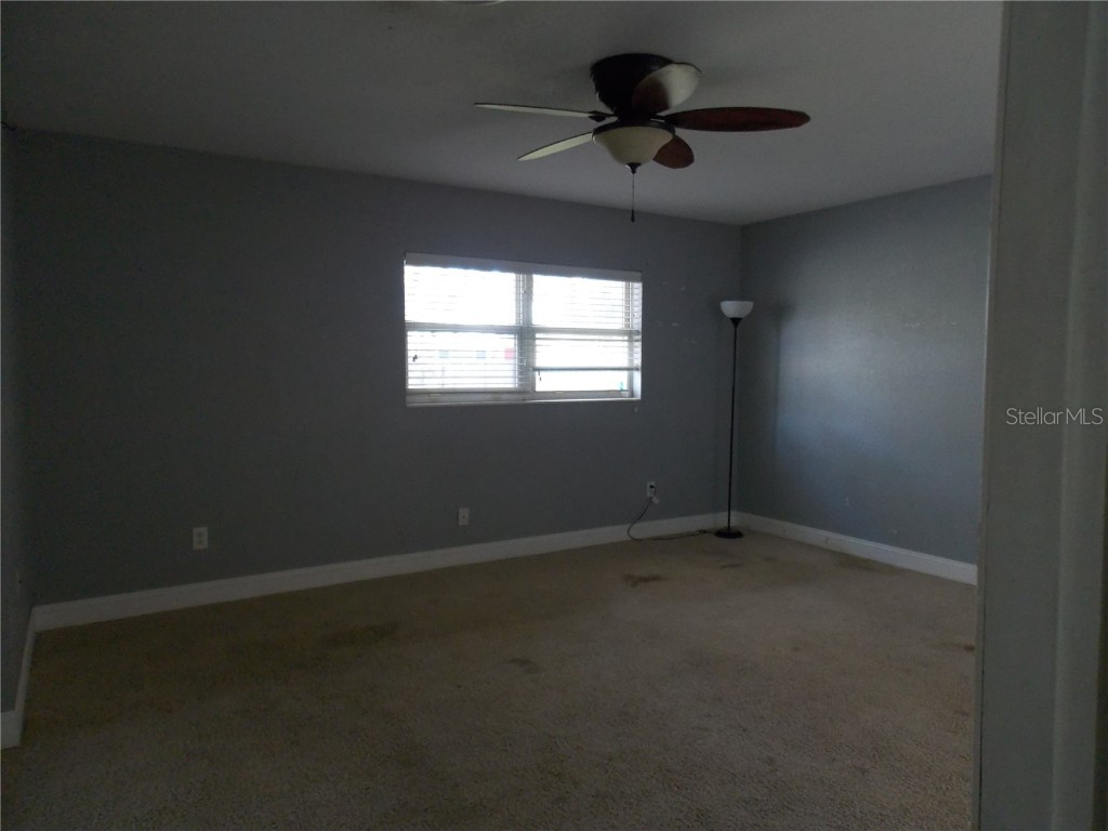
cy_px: 416
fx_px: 768
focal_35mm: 24
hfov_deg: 71.6
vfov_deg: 56.8
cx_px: 554
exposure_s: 1/30
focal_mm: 4.3
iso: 250
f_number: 3.1
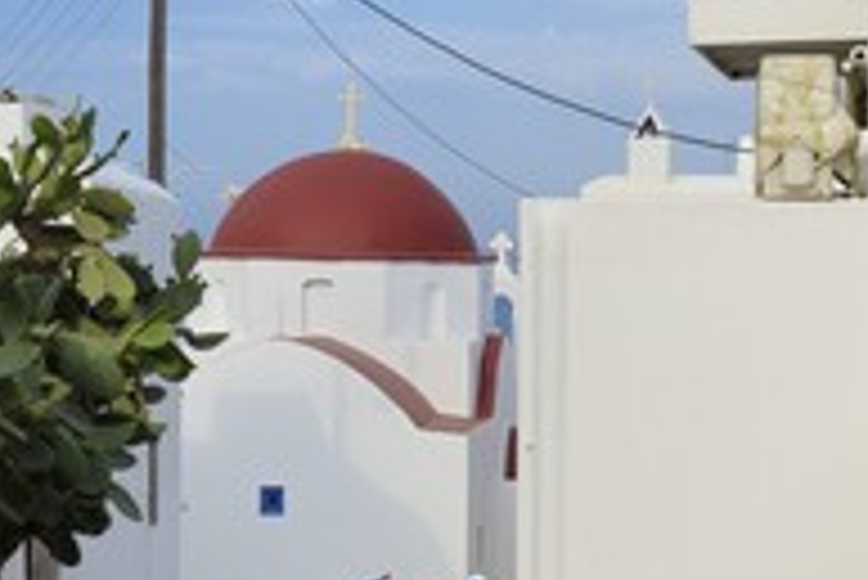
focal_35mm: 98
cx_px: 600
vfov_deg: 14.0
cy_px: 400
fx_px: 2365
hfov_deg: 20.7
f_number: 13
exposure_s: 1/250
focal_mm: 45
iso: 200
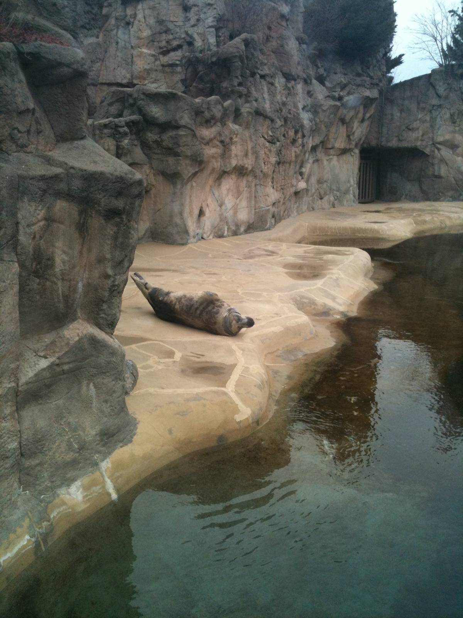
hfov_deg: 40.7
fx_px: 624
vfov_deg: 52.6
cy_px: 309
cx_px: 232
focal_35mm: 35
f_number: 2.8
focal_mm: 3.85
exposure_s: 1/484
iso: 64
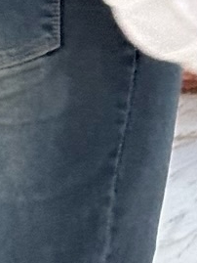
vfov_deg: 5.2
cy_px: -512
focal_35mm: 365
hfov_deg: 4.0
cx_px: 414
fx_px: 2767
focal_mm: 6.86
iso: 250
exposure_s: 1/60
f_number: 1.78
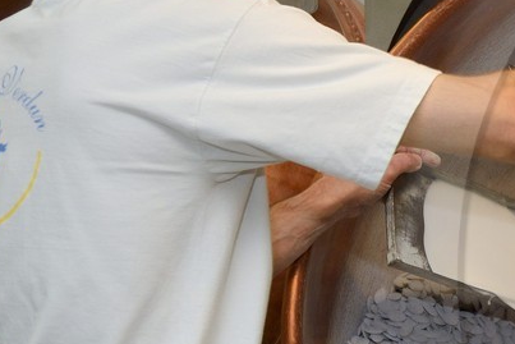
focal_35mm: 115
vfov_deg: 11.9
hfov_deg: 15.3
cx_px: 928
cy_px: 278
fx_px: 1646
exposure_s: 1/25
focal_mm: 29
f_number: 8
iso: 400
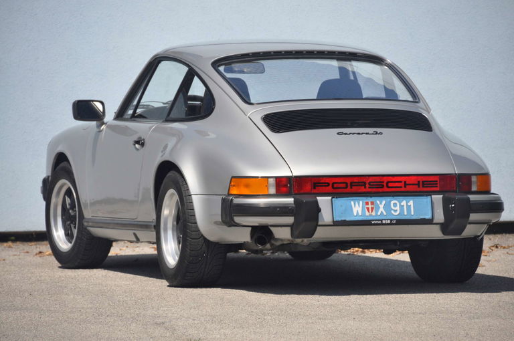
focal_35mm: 278
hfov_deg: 7.4
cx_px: 257
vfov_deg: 4.9
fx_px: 3957
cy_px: 170
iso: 500
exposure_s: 1/800
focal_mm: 185
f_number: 6
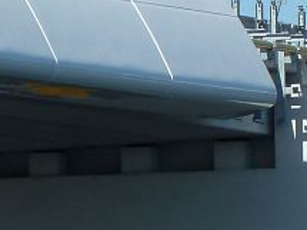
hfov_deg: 2.1
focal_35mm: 933
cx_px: 461
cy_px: 389
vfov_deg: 1.6
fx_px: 8270
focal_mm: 32.1
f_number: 5
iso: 80
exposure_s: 1/400
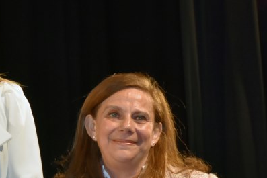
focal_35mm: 201
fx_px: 1491
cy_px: 154
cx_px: -21
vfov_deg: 6.8
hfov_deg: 10.1
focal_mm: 52
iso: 800
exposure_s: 1/160
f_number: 4.8
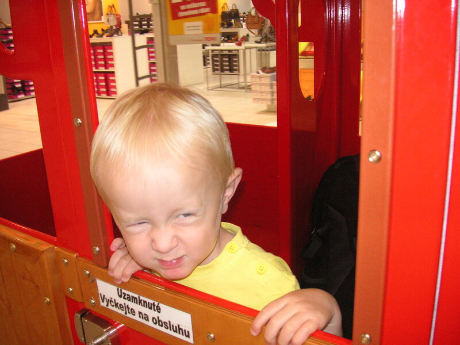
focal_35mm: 37
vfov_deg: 38.7
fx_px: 492
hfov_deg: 50.1
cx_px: 230
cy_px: 172
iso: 160
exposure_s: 1/45
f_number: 2.8
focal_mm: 6.1
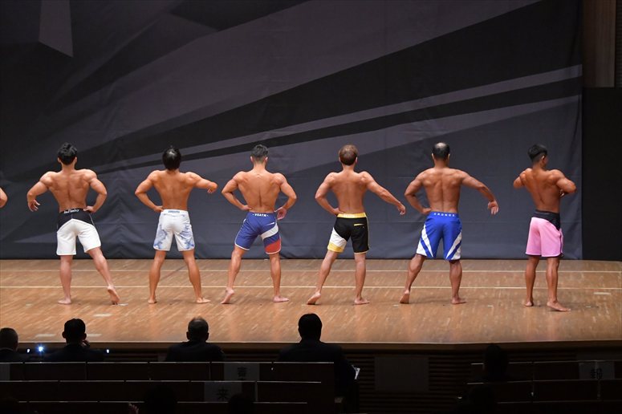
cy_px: 207
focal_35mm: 123
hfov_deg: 16.7
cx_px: 311
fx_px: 2124
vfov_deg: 11.1
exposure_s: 1/400
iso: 6400
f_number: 5.6
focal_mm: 82
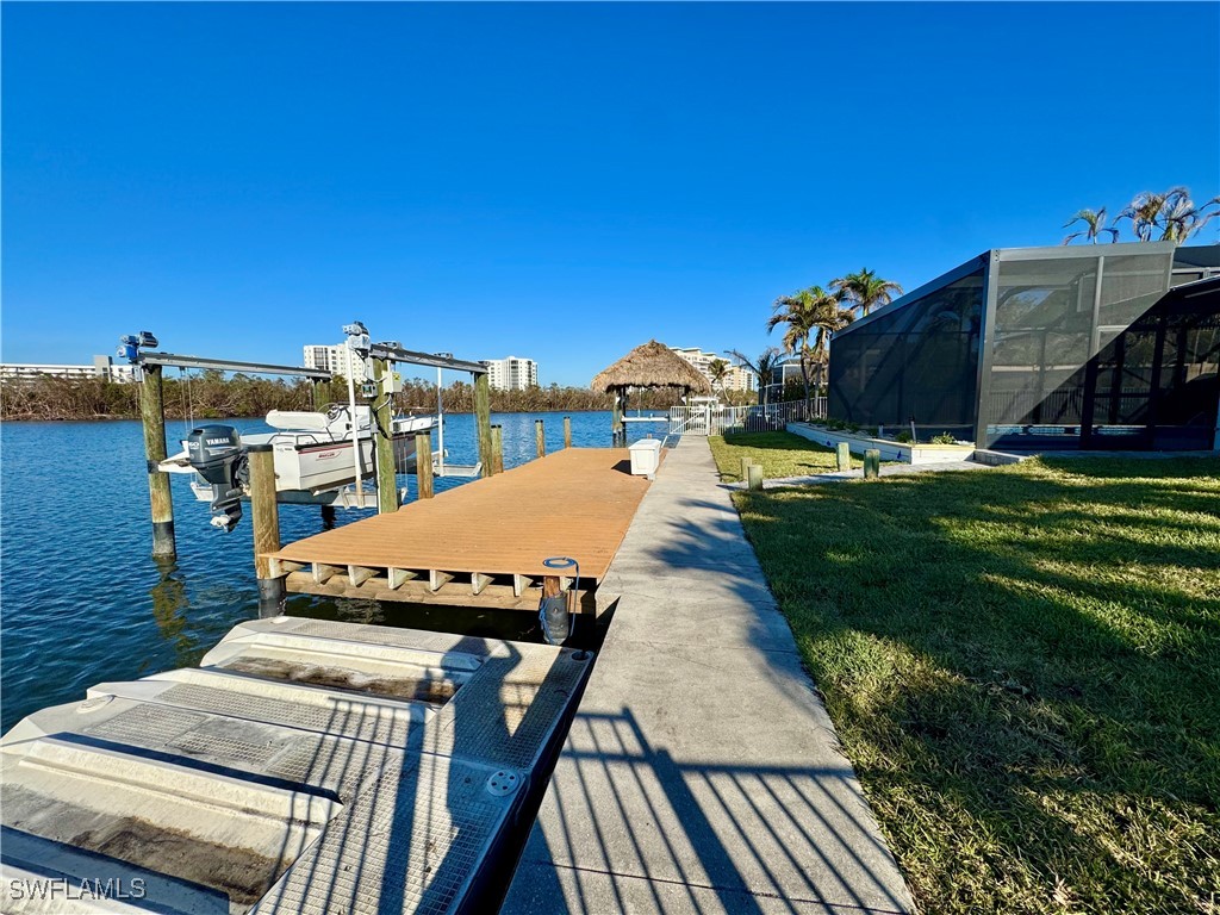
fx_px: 493
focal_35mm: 14
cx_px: 610
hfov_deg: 102.1
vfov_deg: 85.7
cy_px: 458
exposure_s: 1/3390
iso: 50
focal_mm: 2.22
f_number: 2.2
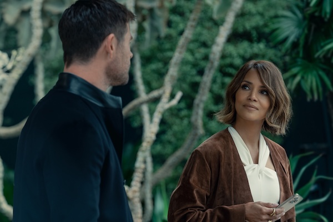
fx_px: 1535
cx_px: 166
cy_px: 111
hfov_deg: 12.4
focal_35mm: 166
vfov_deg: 8.3
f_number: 3.6
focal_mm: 110.6
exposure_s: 1/500
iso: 500
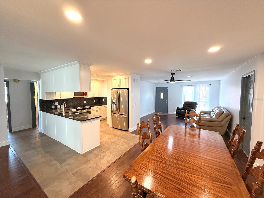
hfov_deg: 102.1
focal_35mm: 14
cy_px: 99
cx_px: 132
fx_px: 107
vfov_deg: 85.7
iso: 320
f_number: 2.2
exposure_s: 1/120
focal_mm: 2.22
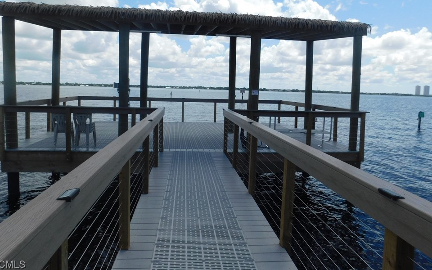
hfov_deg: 70.4
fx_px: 306
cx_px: 213
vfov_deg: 47.2
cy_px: 102
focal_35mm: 26
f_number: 6
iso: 125
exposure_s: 1/640
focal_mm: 4
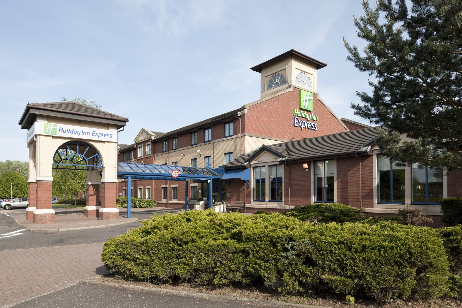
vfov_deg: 53.1
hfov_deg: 73.7
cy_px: 154
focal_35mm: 24
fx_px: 308
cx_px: 231
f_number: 11
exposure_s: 1/80
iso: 100
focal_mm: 24
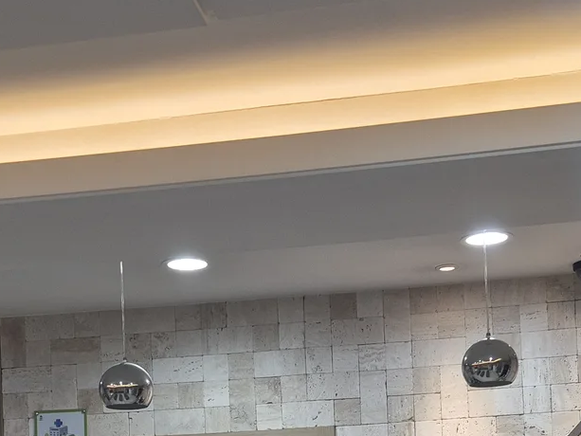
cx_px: 340
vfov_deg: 19.3
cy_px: 521
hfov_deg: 27.0
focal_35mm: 72
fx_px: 1209
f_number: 1.8
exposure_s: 1/120
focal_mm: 5.4
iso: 64
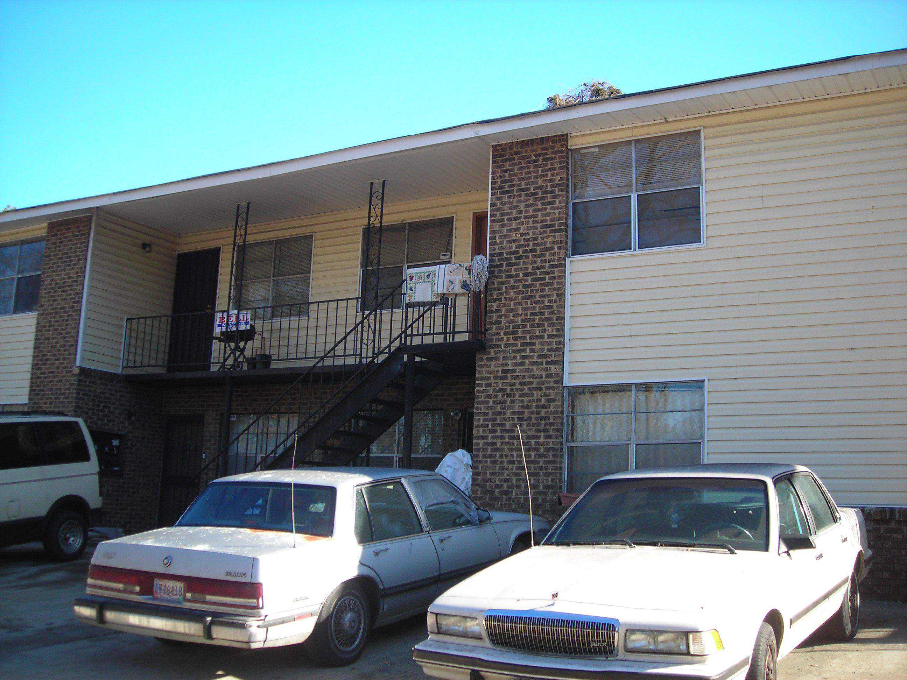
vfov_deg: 37.7
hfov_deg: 49.0
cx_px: 454
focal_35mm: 38
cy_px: 340
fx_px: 996
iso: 50
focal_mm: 6.3
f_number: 3.2
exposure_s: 1/155
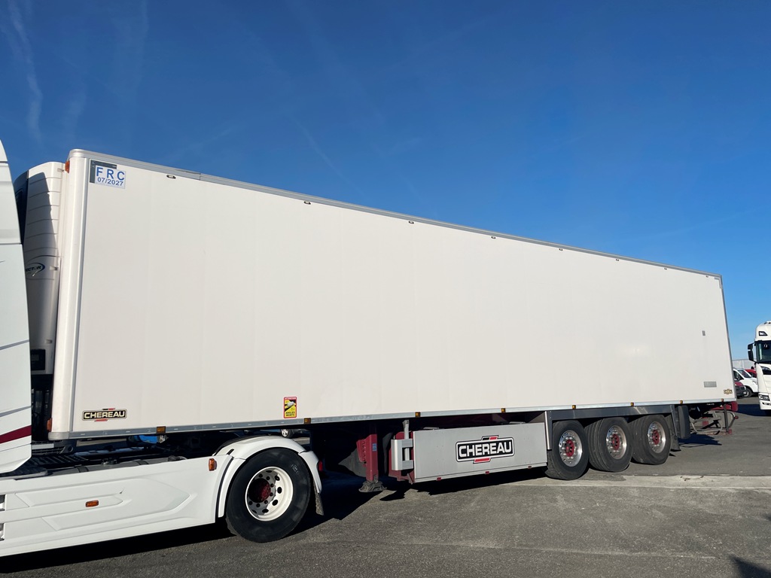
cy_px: 289
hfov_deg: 67.3
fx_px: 579
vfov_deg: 53.1
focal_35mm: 26
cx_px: 386
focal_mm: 4.2
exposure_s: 1/8403
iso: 32
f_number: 1.6
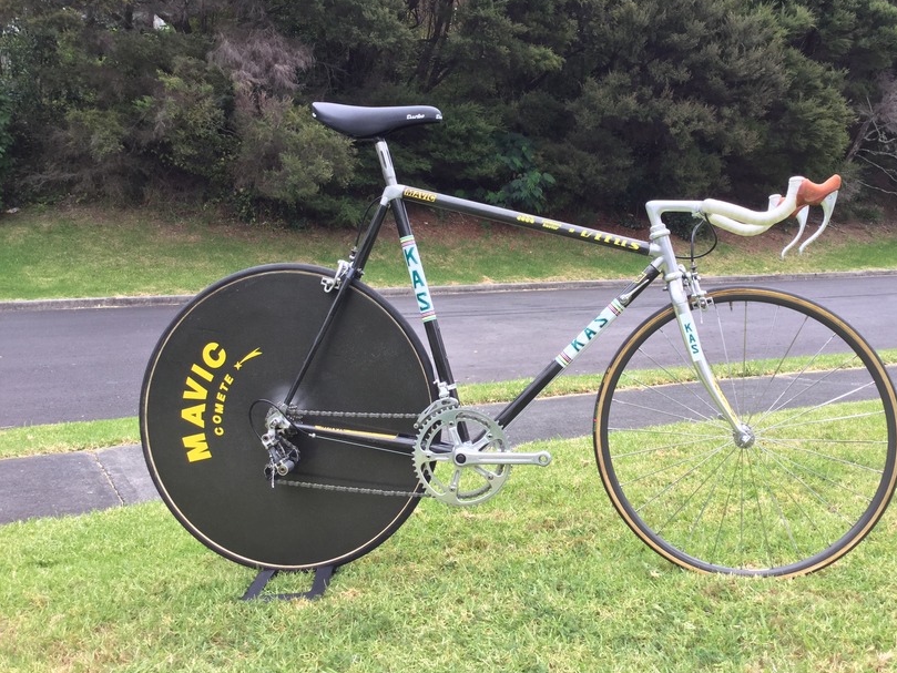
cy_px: 309
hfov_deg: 51.1
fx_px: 933
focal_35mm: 36
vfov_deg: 39.6
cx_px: 520
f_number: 2.4
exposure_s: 1/136
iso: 25
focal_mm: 3.3
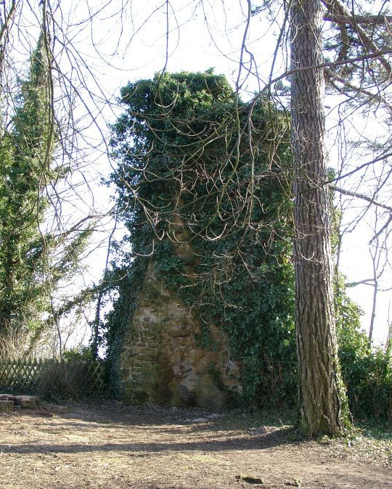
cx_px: 213
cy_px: 262
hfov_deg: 34.2
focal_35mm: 44
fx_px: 638
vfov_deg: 42.0
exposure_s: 1/85.6
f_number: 4
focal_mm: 8.02
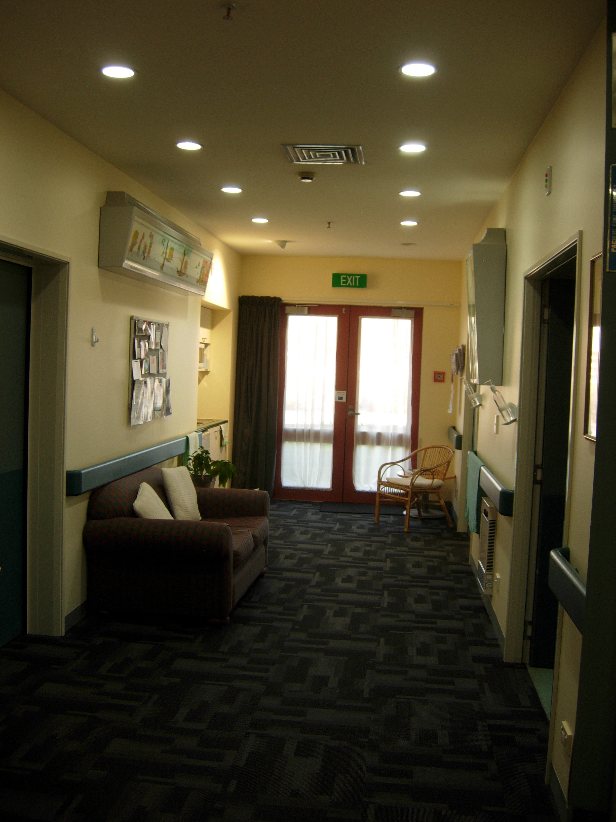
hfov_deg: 39.7
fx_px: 854
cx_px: 308
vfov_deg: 51.4
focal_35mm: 36
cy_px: 411
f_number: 2.7
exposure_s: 1/28.5
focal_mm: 7.5
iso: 50
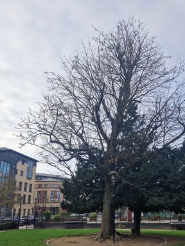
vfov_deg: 58.9
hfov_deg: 46.4
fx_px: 213
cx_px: 117
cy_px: 159
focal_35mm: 30
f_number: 1.8
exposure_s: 1/1018
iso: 50
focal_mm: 5.4
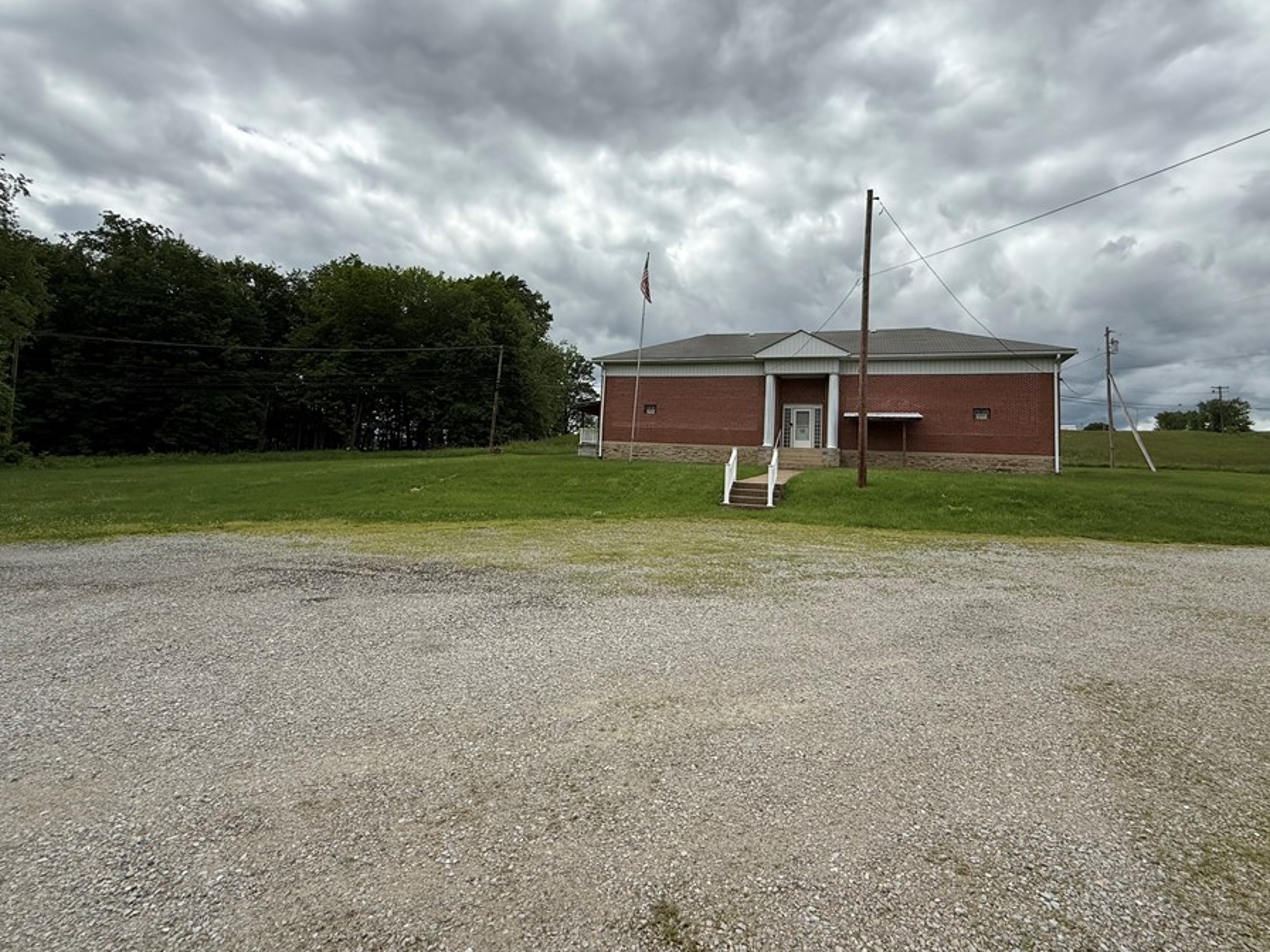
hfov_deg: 94.5
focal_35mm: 16
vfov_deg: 77.8
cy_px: 418
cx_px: 655
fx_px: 587
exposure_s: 1/2976
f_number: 2.2
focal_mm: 2.22
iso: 50
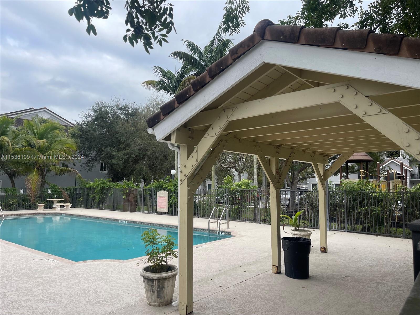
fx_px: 303
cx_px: 210
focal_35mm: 25
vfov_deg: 54.9
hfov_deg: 69.4
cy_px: 158
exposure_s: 1/855
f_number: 1.6
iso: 32
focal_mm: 5.1
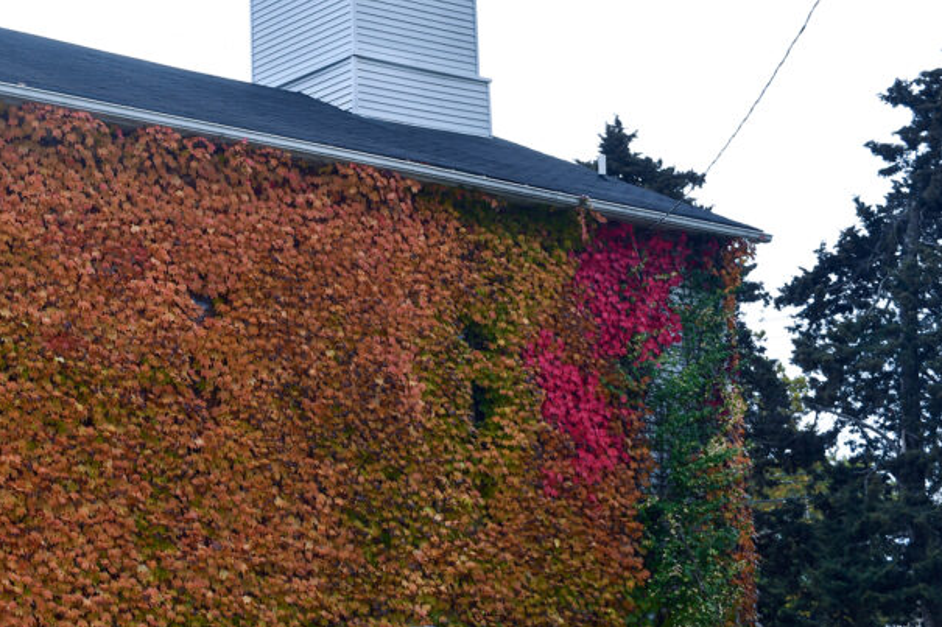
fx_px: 1726
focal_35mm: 66
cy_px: 419
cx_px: 184
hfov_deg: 29.8
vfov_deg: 20.5
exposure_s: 1/250
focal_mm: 26
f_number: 7.1
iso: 100
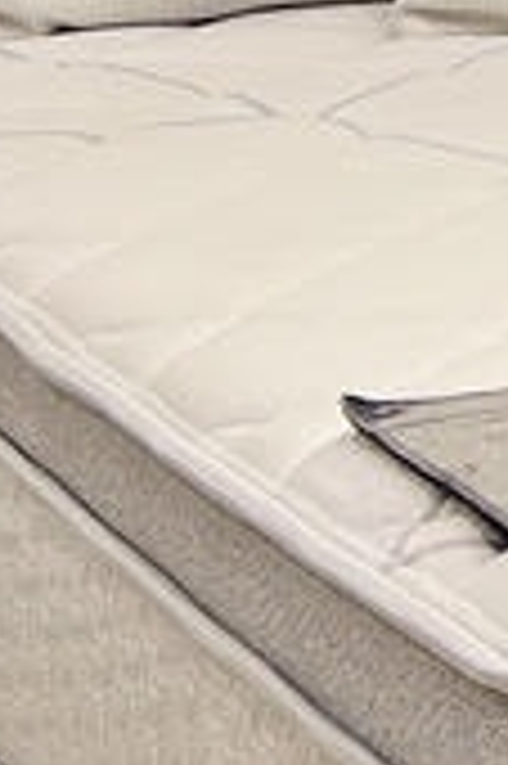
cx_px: 2171
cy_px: -720
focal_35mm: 191
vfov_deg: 10.0
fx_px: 4051
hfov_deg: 5.9
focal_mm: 5.7
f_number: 1.5
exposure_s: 1/120
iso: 125
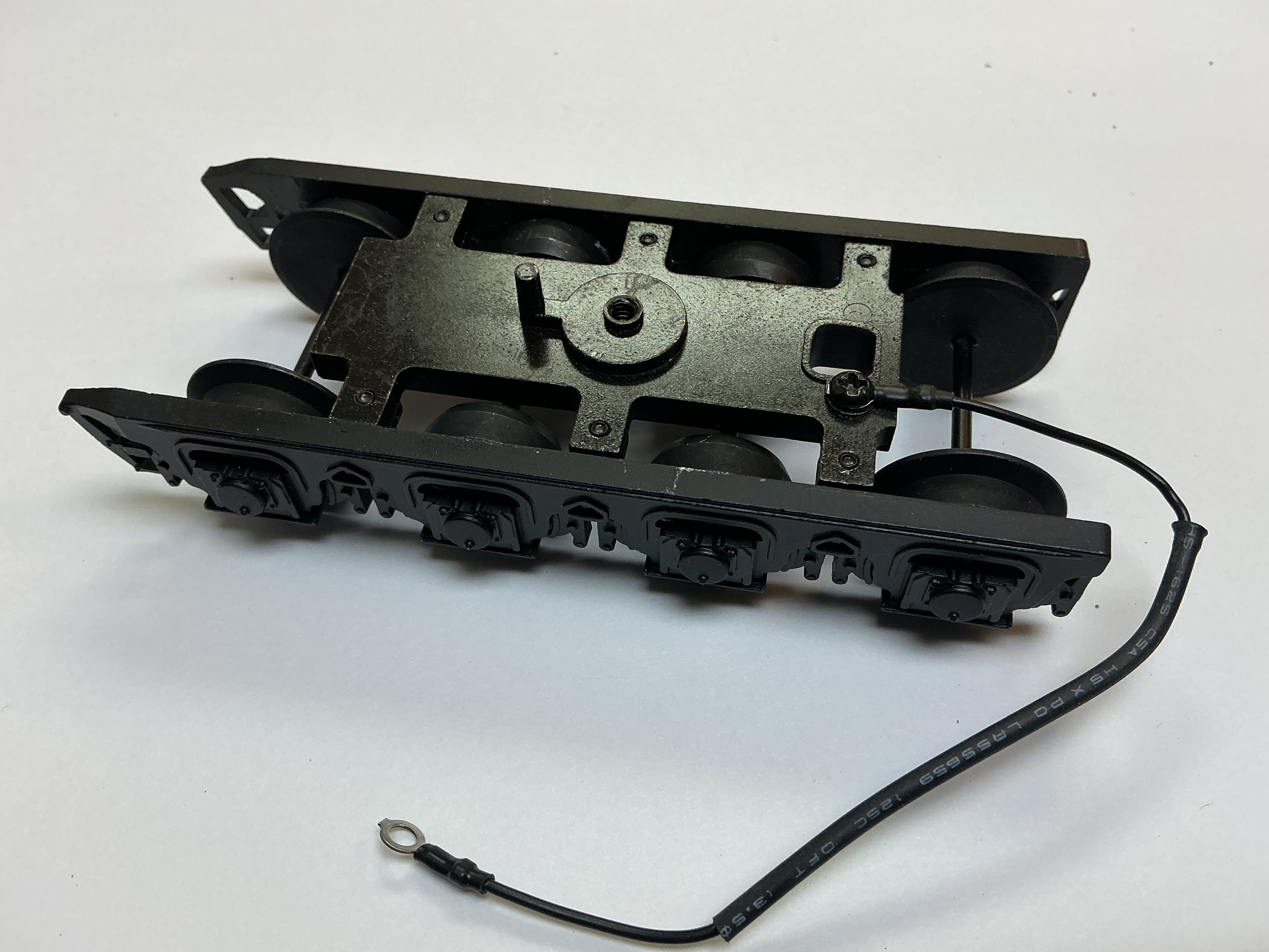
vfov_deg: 48.2
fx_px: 1063
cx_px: 634
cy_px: 476
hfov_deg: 61.7
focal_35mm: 29
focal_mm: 3
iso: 32
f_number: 1.8
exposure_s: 1/100
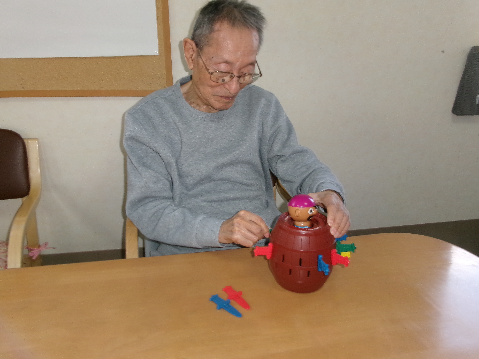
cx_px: 240
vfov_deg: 49.7
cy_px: 180
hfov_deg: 63.4
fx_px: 387
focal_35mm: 28
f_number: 3.9
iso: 200
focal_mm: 5.1
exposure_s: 1/34
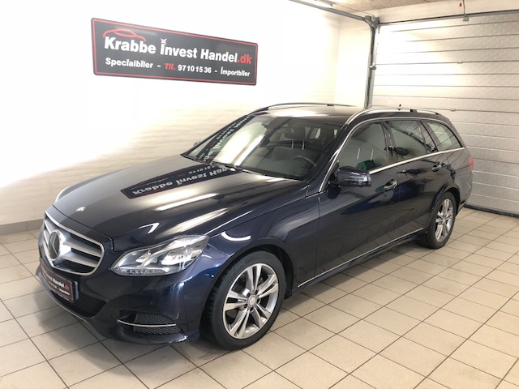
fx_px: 420
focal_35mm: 28
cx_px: 260
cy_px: 194
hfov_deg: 63.4
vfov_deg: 49.7
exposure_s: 1/17
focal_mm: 3.99
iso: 50
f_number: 1.8
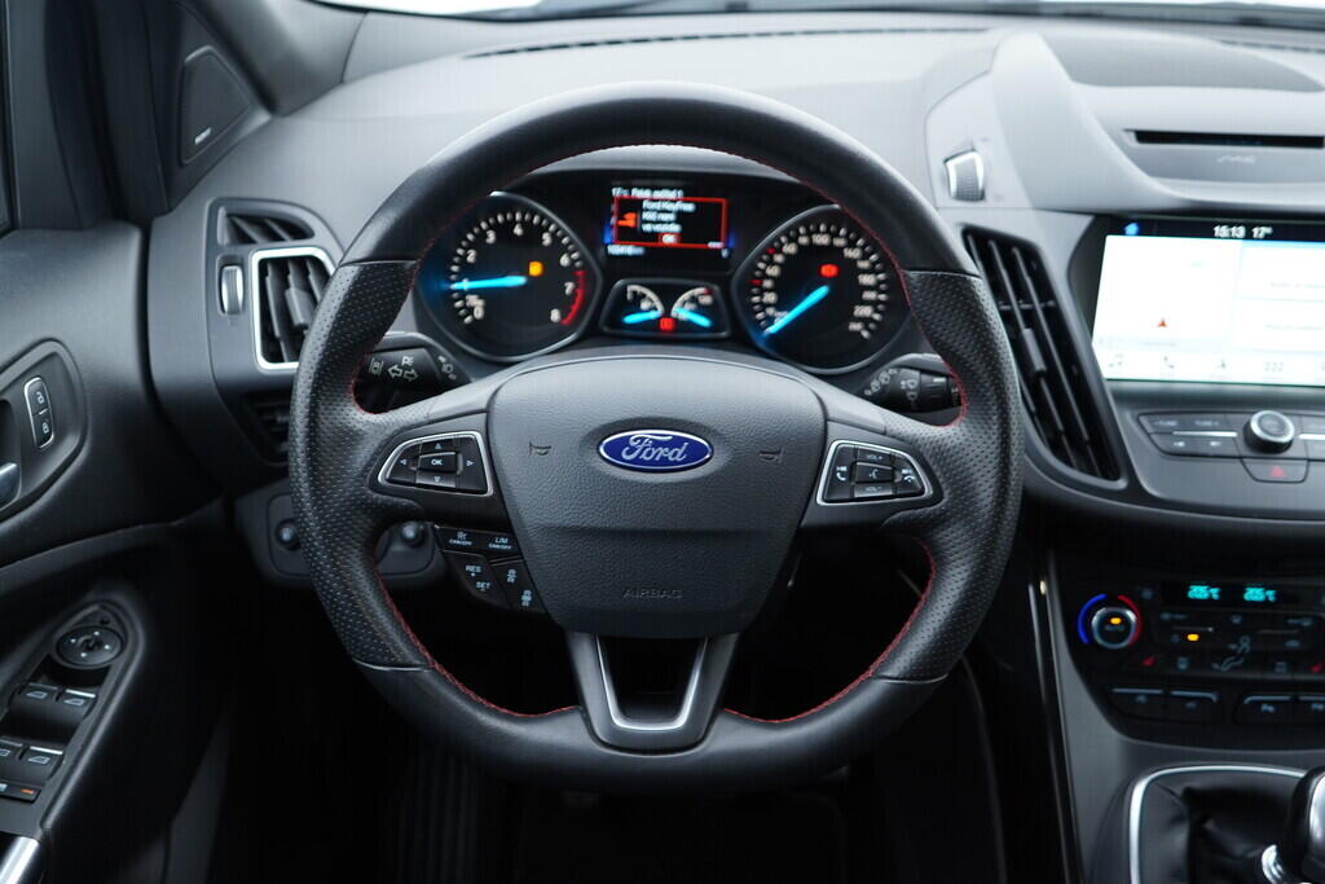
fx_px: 1325
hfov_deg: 53.1
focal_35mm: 36
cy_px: 442
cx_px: 662
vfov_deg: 36.9
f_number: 2.8
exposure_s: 1/40
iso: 200
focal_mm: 24
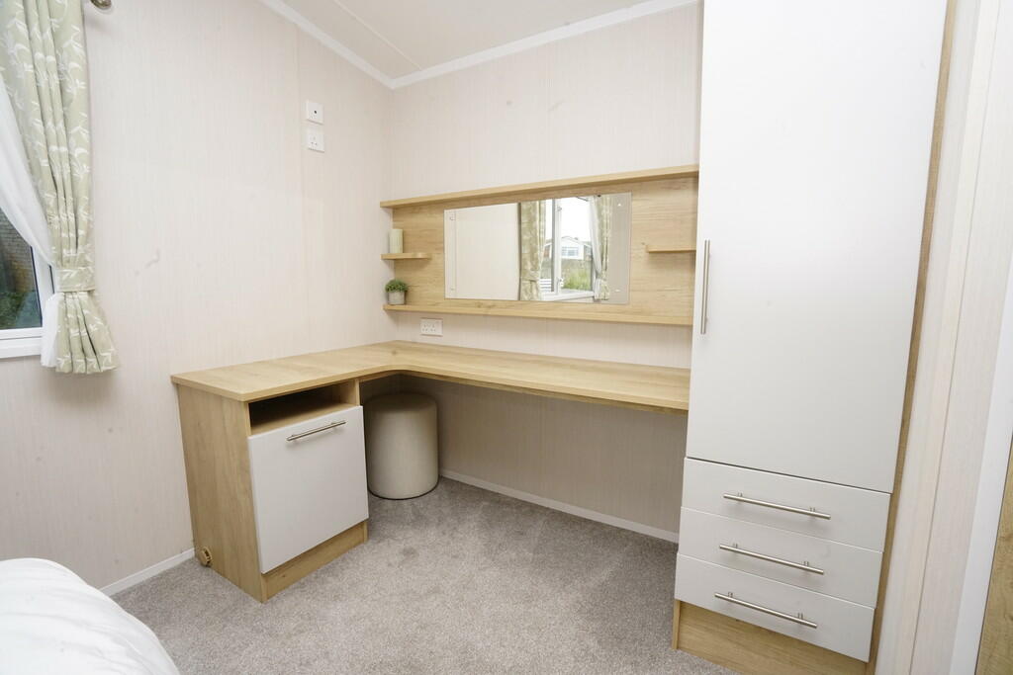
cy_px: 338
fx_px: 450
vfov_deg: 73.8
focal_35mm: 16
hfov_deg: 96.7
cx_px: 506
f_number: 16
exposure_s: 1/60
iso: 1600
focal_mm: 16
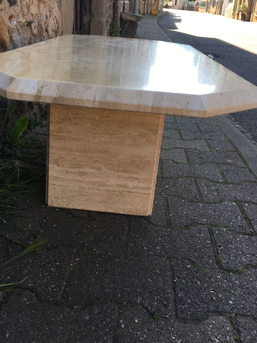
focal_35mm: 37
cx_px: 113
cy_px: 151
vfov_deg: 50.0
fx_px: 366
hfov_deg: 38.6
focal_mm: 4.15
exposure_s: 1/281
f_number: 2.2
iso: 25
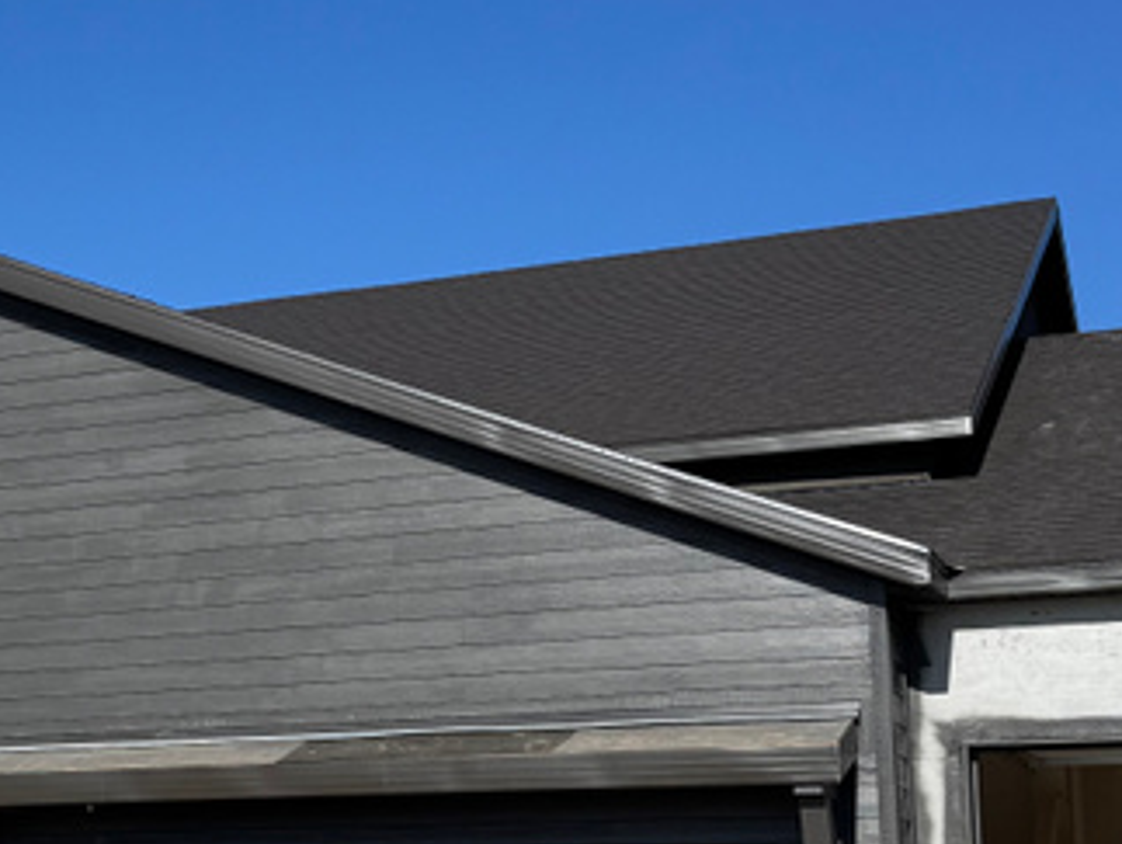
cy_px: 608
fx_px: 2466
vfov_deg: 19.3
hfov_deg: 24.9
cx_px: 129
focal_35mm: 76
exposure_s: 1/7092
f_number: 1.78
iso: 80
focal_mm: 6.76
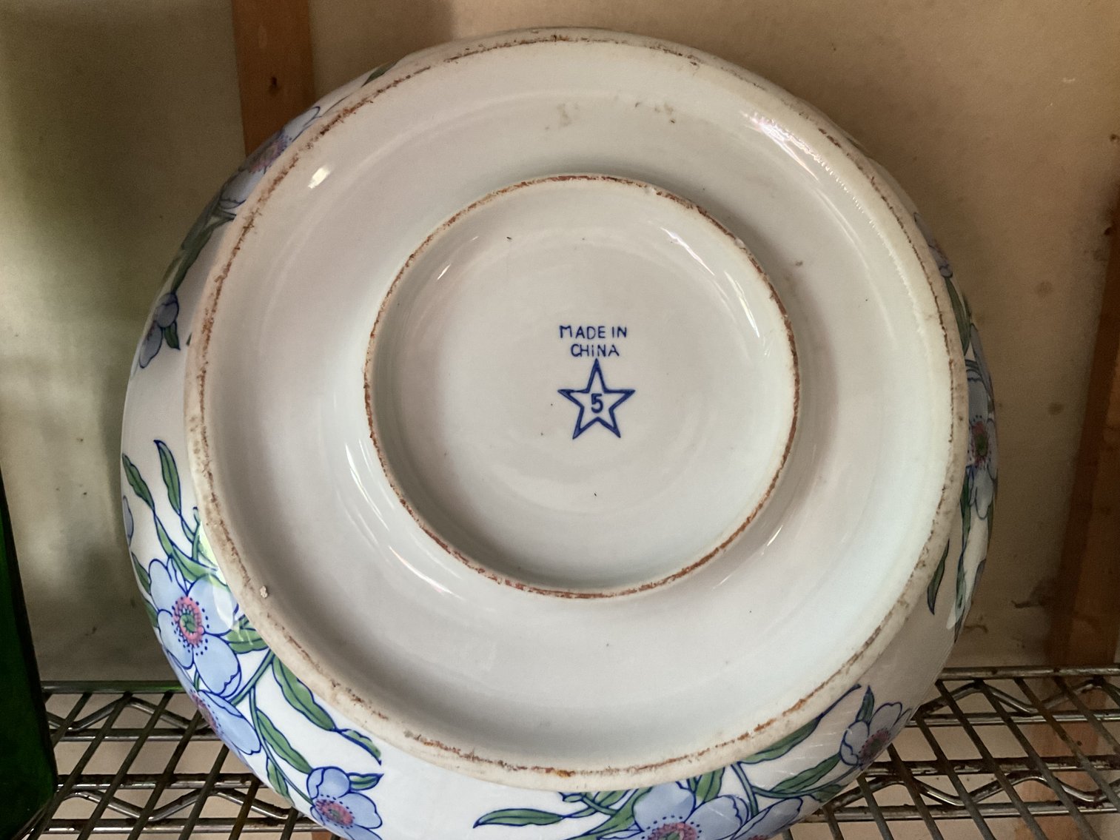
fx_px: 938
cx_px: 560
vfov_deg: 48.2
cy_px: 420
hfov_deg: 61.7
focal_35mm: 29
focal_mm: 3
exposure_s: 1/50
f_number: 1.8
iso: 200
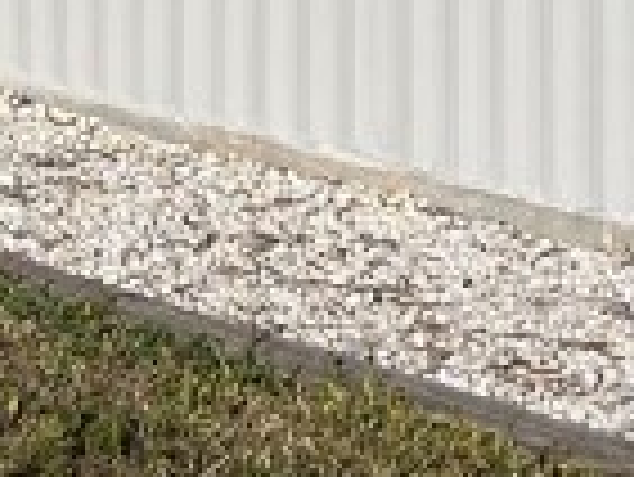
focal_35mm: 189
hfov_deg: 10.2
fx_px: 3465
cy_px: -958
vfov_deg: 7.0
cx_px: -189
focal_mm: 5.1
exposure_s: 1/7353
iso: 50
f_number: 1.6
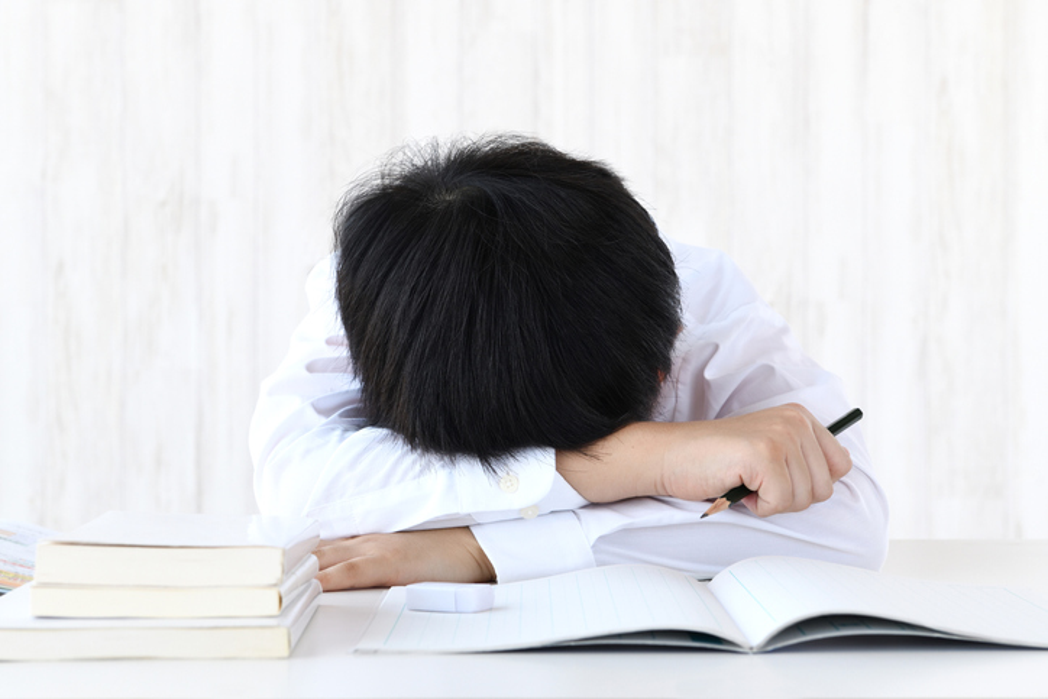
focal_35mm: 70
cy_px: 350
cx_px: 524
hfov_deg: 28.8
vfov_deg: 19.5
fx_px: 2038
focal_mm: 70
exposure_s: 1/50
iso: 640
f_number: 9
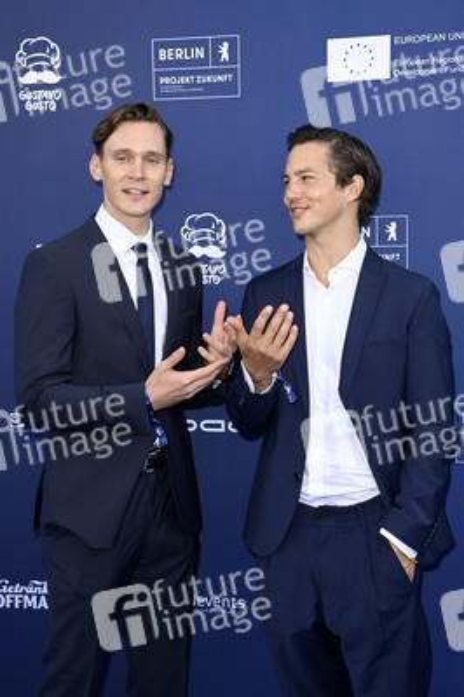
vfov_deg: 34.5
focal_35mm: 58
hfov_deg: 23.3
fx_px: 1123
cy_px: 348
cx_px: 232
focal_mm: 58
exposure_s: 1/250
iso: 400
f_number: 5.6
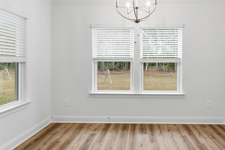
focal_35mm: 22
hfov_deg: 77.5
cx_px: 137
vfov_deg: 57.1
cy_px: 66
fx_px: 138
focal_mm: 17
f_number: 8
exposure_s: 1/200
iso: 500
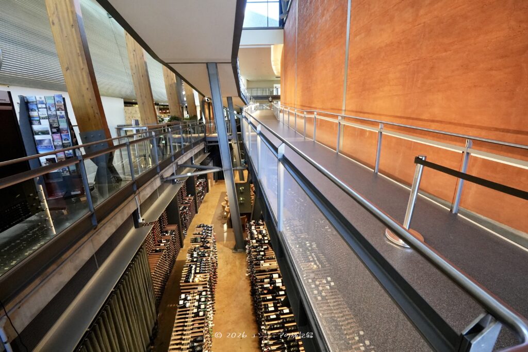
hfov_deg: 100.4
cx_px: 264
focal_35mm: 15
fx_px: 220
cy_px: 176
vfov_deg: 77.3
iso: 4000
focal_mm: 10
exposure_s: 1/100
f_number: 6.3
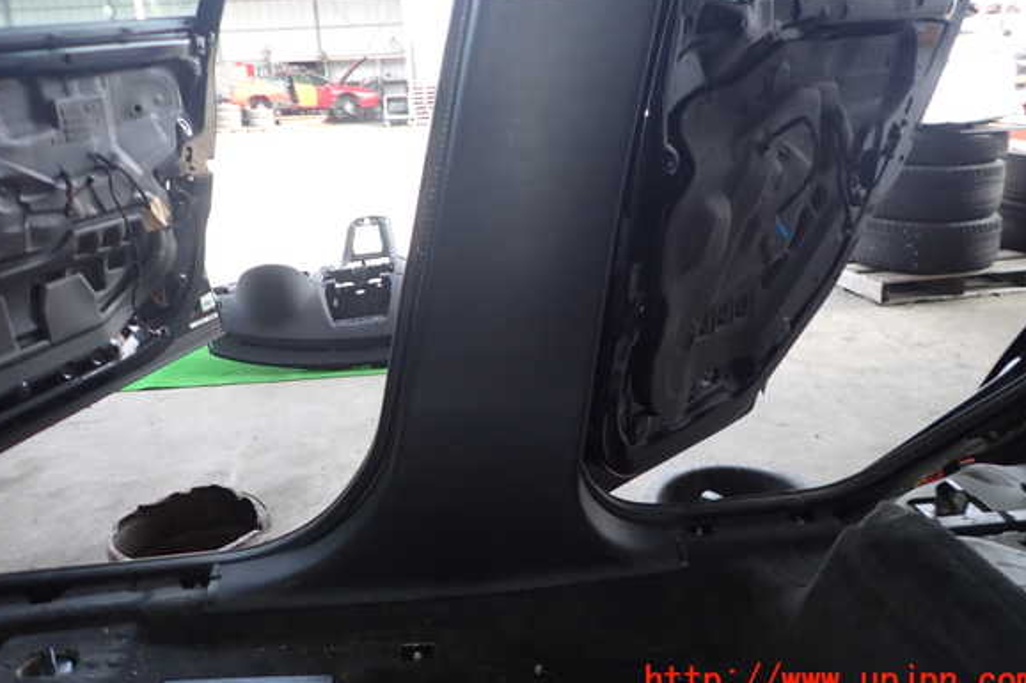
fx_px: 769
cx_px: 513
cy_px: 305
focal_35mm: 27
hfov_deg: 67.4
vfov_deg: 47.8
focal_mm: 4.5
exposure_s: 1/30
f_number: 5.6
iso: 200
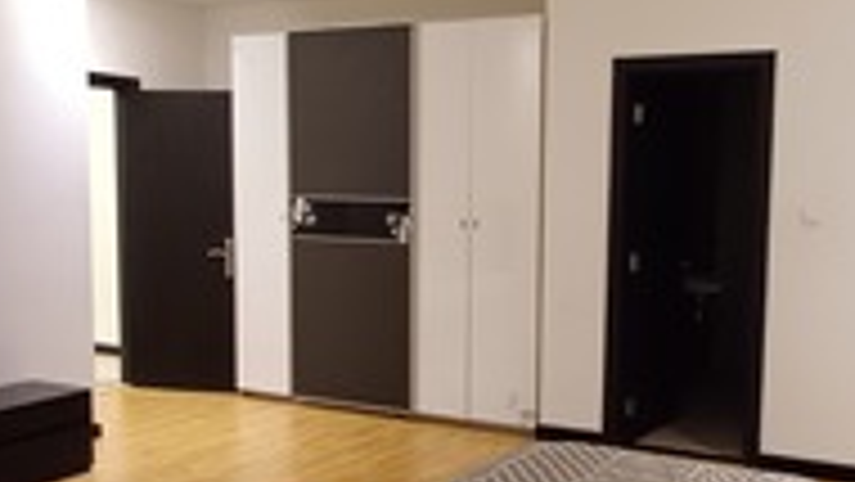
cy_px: 313
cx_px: 542
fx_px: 952
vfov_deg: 28.2
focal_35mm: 42
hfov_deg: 47.8
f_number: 2.2
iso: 320
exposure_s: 1/20
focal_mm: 1.64
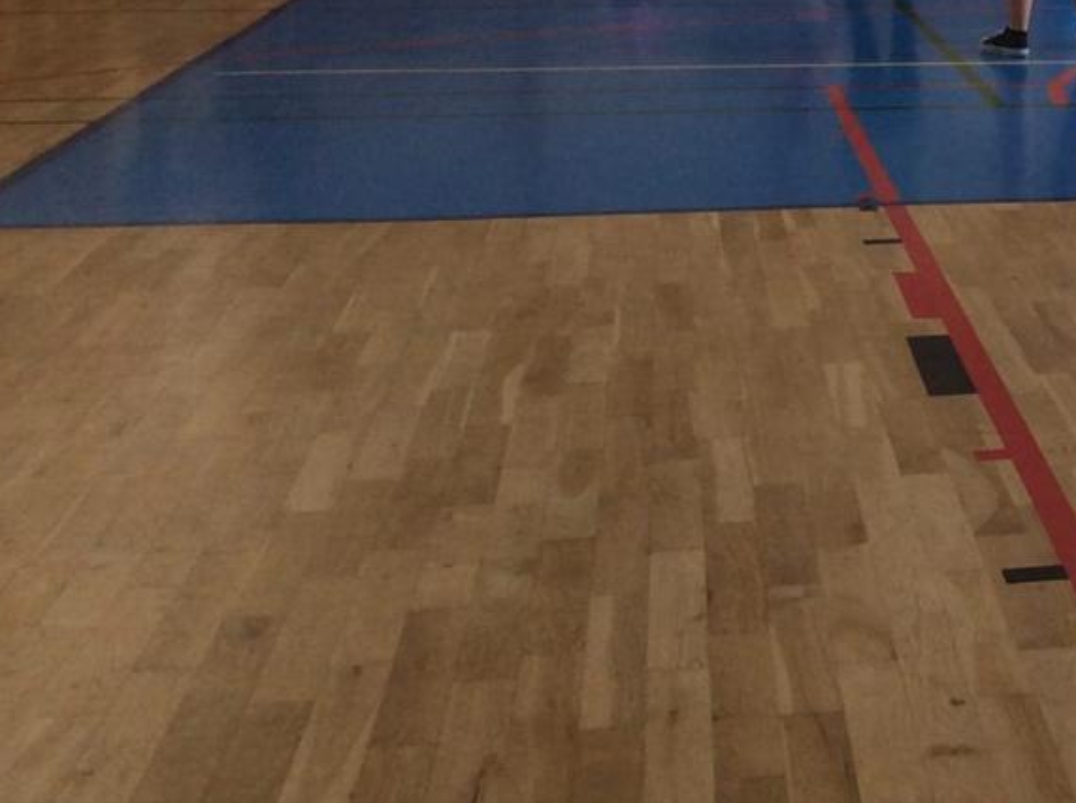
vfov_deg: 18.8
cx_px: 1215
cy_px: -90
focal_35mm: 75
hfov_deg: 24.2
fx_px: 2327
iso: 40
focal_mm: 3.3
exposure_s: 1/100
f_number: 2.4
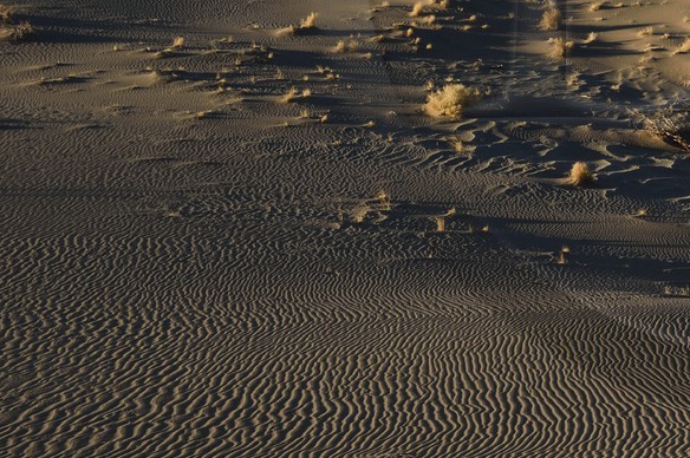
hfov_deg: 22.3
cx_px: 796
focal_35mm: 85
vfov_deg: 15.5
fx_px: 1627
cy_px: -74
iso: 200
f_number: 13
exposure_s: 1/200
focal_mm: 31
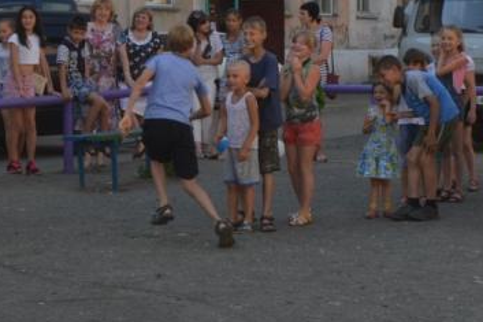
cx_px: 211
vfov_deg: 12.1
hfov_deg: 18.1
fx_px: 1515
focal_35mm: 113
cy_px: 114
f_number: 6.3
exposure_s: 1/160
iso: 100
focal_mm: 26
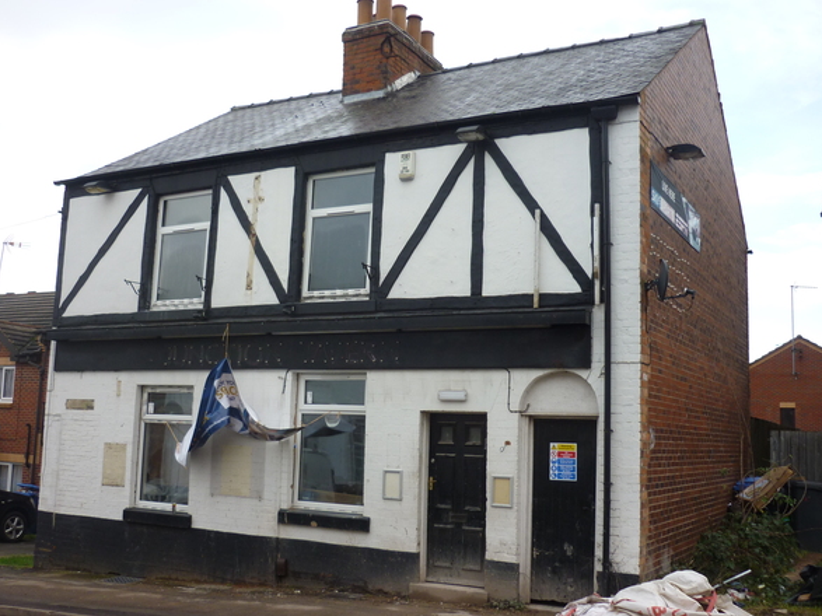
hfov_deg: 51.4
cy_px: 302
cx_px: 403
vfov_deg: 39.6
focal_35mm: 36
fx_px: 855
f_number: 2.8
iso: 80
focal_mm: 5.5
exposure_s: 1/160
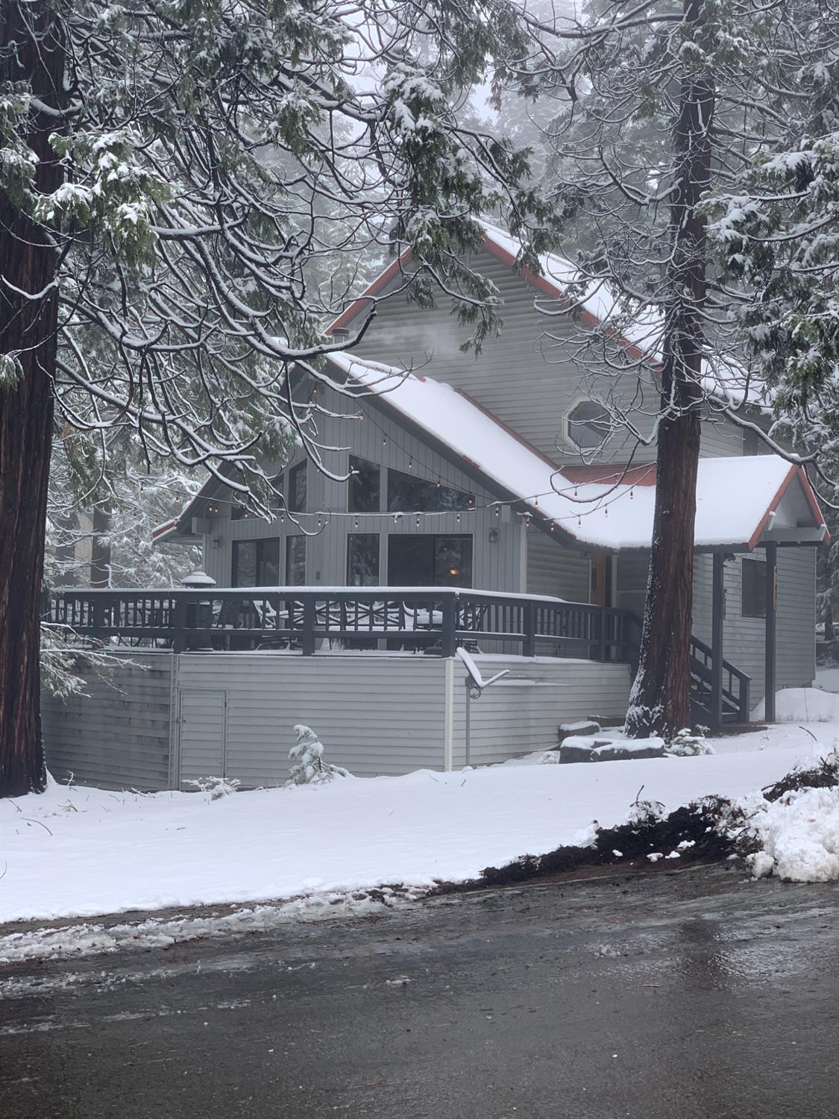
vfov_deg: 36.8
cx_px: 420
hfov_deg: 28.0
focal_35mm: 52
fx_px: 1680
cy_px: 560
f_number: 2.4
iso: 16
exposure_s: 1/320
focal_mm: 6
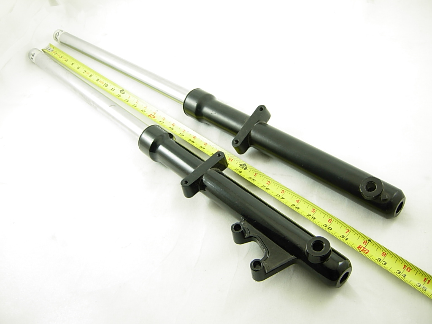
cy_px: 162
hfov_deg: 51.4
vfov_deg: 39.7
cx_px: 216
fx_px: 449
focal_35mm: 36
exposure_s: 1/16.4
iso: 50
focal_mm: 7.5
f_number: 2.7
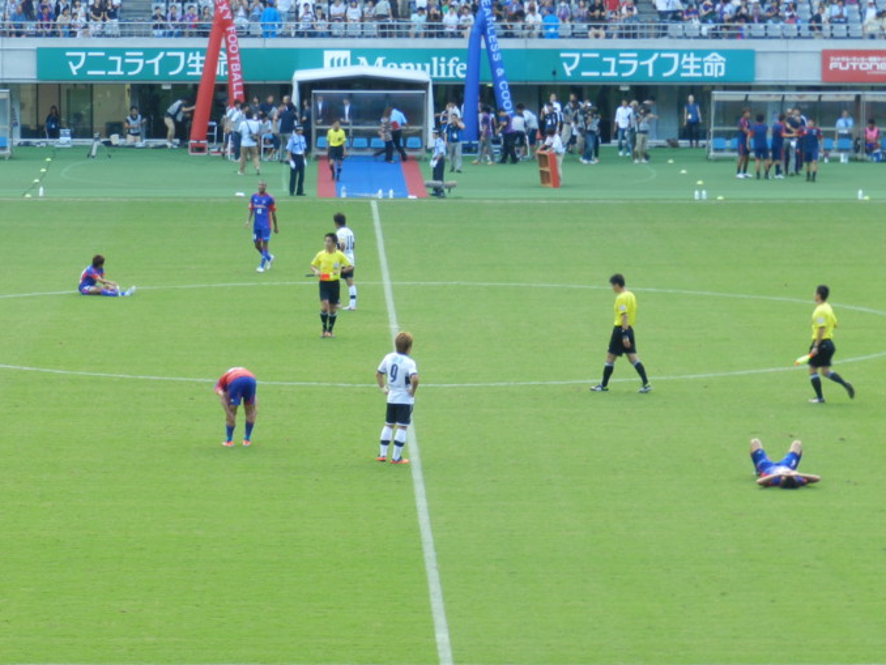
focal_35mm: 171
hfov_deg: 11.6
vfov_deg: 8.7
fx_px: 4378
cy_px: 316
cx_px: 405
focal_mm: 25.7
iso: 160
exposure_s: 1/50
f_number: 5.1
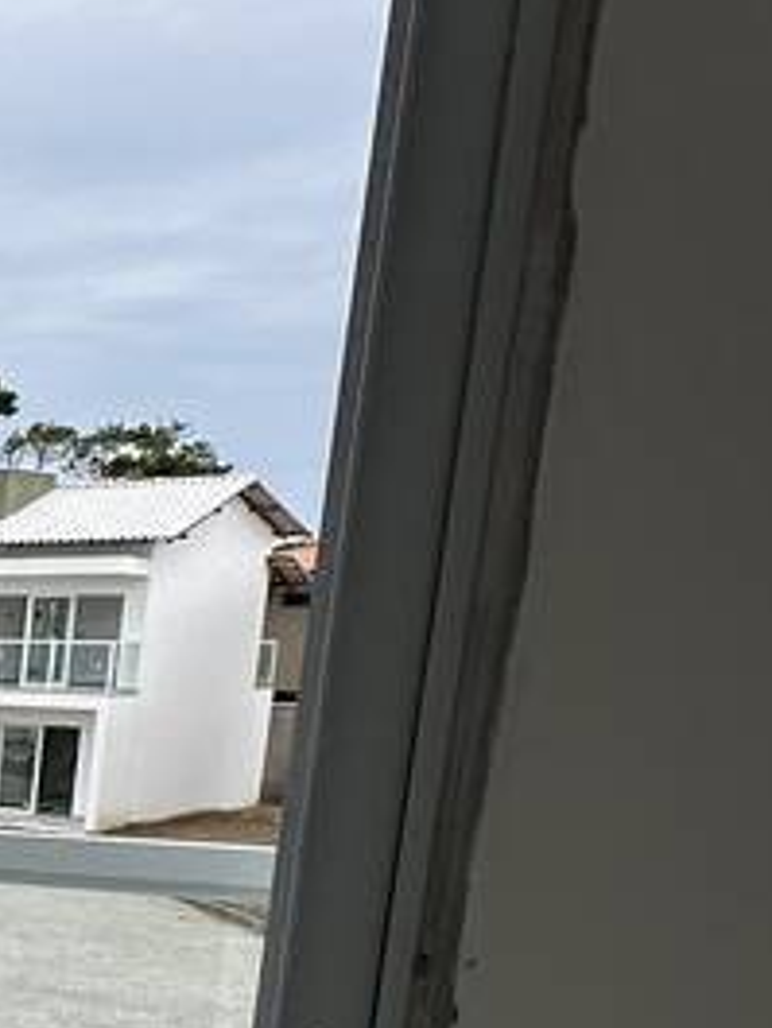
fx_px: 1694
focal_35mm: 57
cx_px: -733
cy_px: 970
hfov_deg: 18.2
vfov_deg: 31.8
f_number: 2.2
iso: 40
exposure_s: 1/988
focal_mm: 2.22
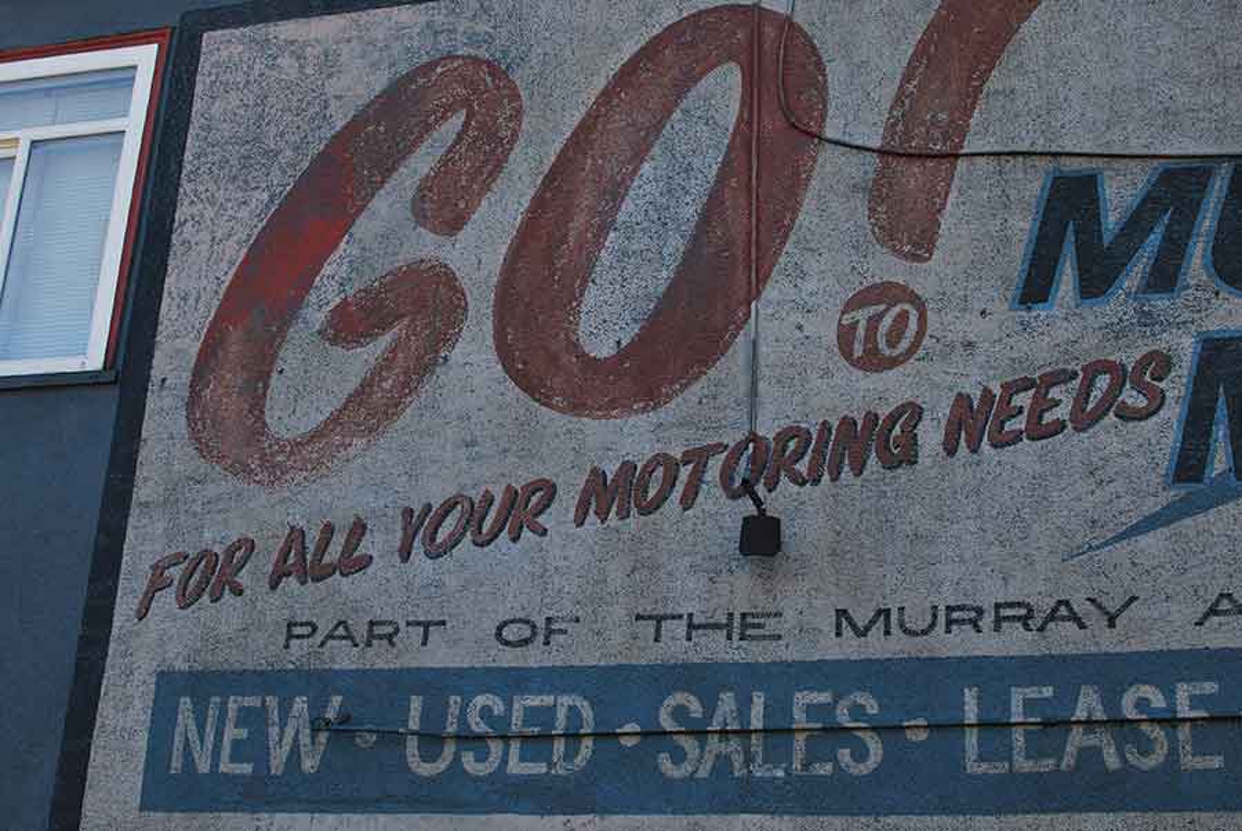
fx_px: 1813
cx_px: 621
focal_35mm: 52
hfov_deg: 37.8
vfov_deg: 25.8
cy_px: 416
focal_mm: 35
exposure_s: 1/125
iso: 100
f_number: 5.6
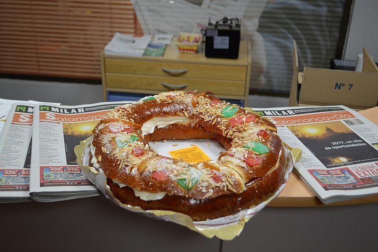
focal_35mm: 39
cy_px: 126
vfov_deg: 34.2
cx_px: 189
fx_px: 409
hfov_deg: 49.6
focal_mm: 26
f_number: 4.2
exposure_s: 1/50
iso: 400
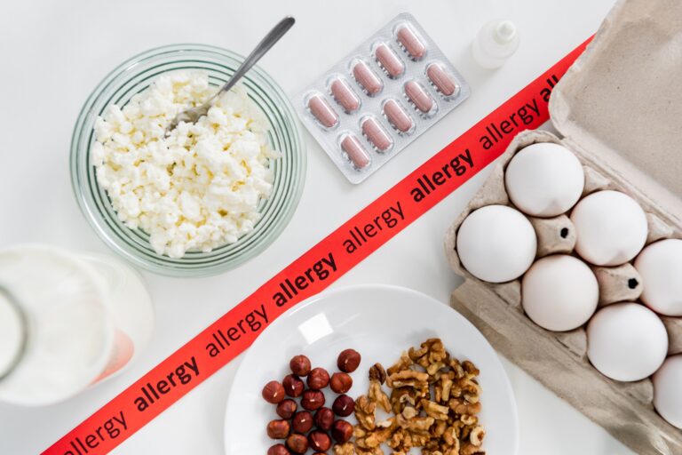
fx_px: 985
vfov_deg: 26.0
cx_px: 341
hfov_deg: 38.2
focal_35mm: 52
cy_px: 228
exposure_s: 1/160
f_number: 5
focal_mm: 52
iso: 200
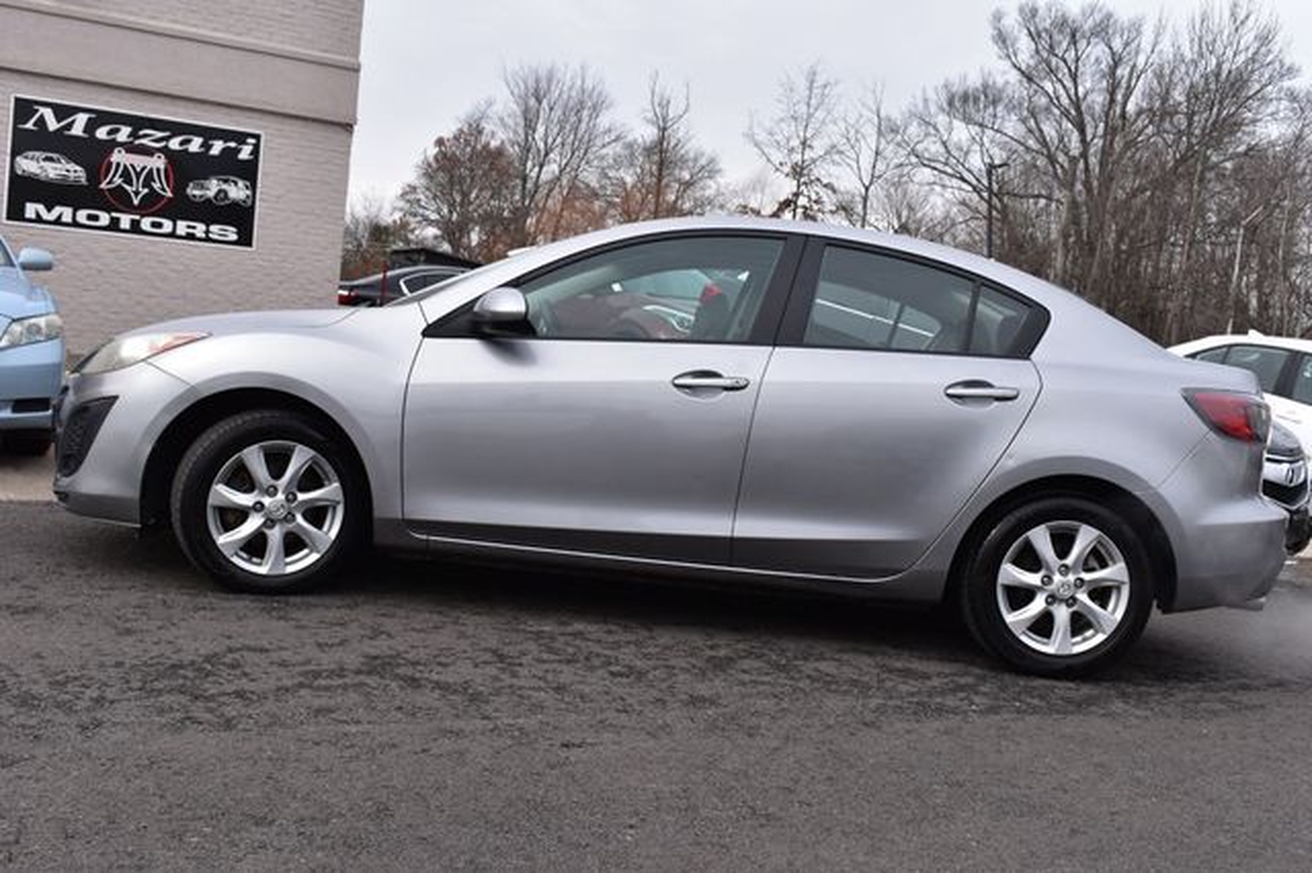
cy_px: 436
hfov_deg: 53.2
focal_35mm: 36
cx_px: 656
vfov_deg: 36.8
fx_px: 1311
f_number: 11
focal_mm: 24
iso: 400
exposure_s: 1/400
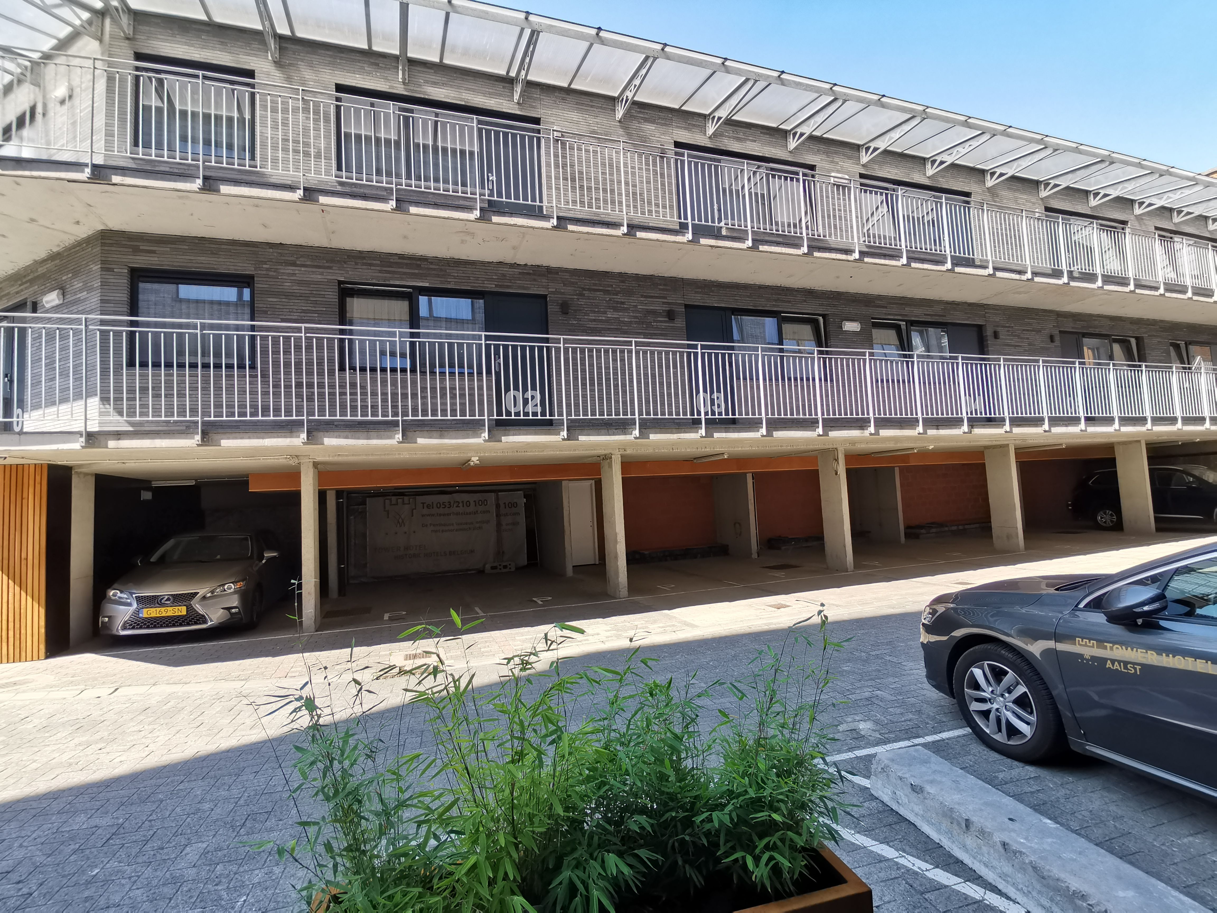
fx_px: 598
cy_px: 456
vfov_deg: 74.7
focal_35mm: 17
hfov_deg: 91.0
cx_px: 608
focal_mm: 2.23
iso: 50
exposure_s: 1/209
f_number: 2.2
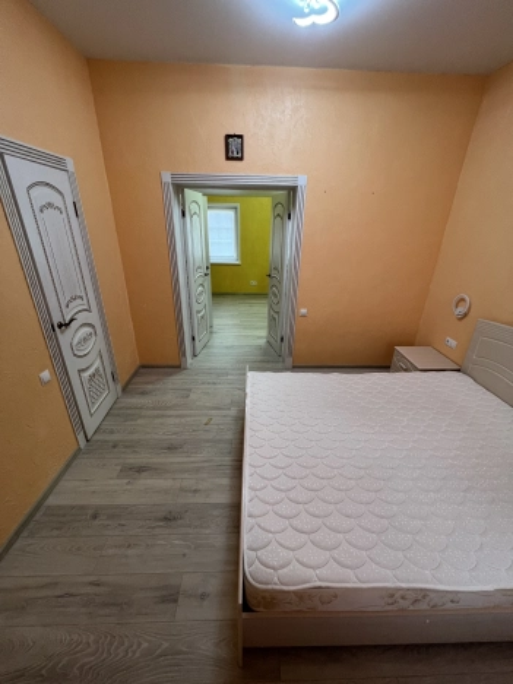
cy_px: 342
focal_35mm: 13
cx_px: 256
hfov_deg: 89.9
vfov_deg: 106.2
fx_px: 257
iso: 125
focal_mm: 1.57
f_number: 1.8
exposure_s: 1/50
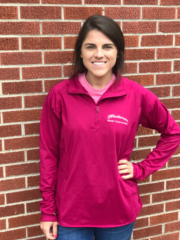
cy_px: 121
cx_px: 88
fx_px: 402
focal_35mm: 58
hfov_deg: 25.2
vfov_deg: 33.2
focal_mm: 6.6
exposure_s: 1/60
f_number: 2.8
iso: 25
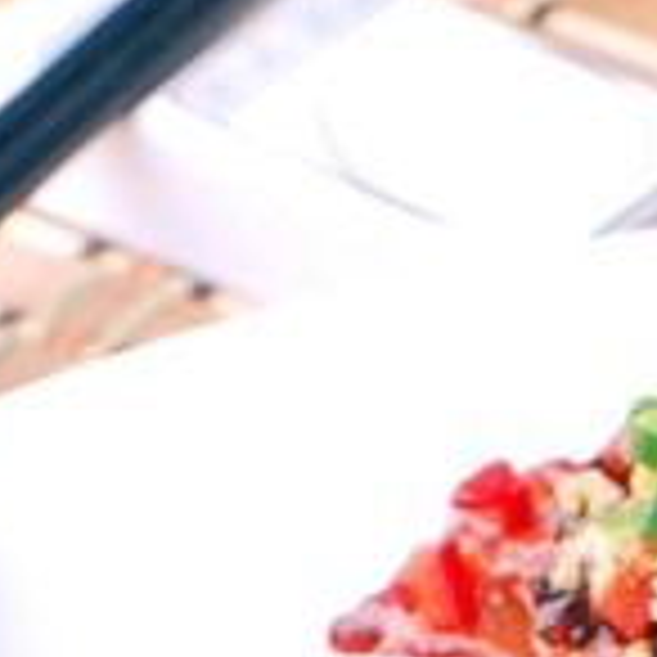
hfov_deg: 3.9
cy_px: 1438
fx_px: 9620
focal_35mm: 448
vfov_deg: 3.9
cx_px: 950
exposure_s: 1/800
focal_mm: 50
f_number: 8
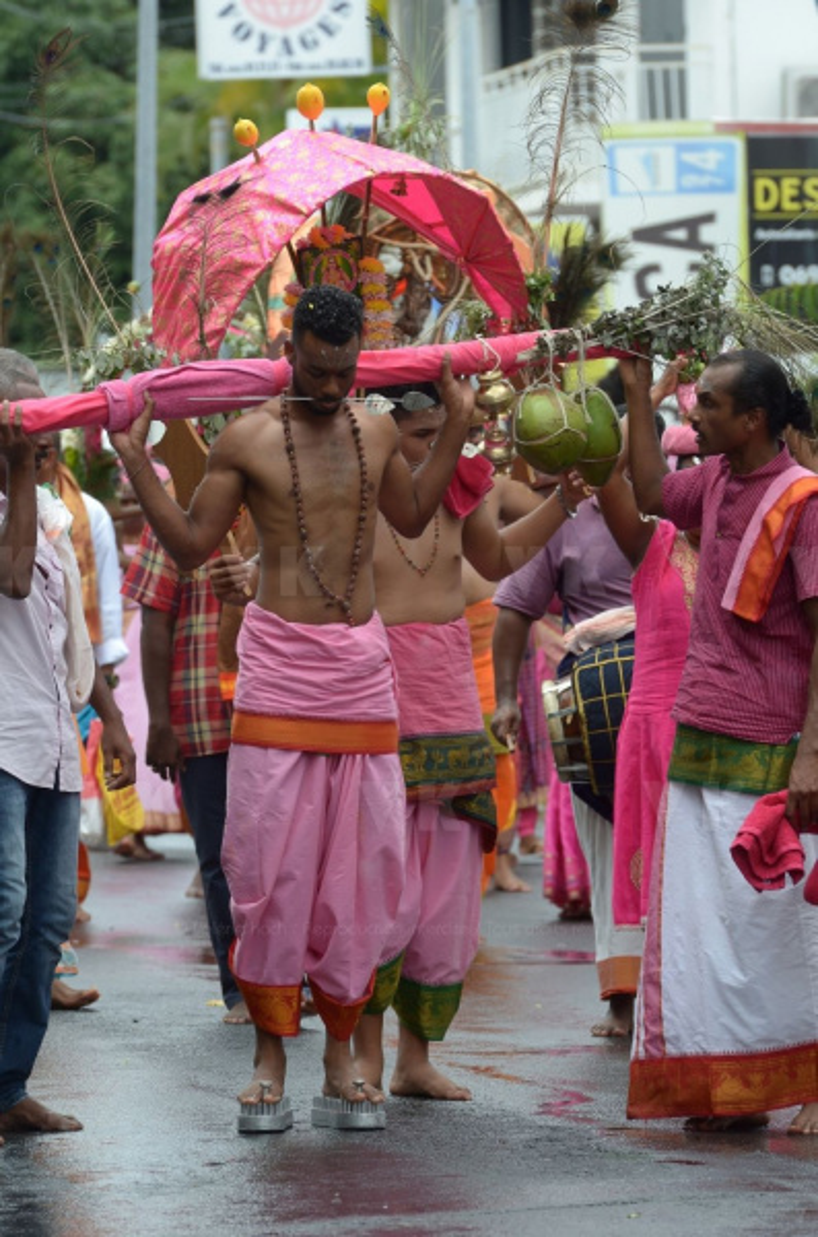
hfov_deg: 4.6
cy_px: 618
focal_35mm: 300
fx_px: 10278
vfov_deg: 6.9
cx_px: 409
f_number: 6.3
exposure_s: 1/400
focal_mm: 200
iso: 200
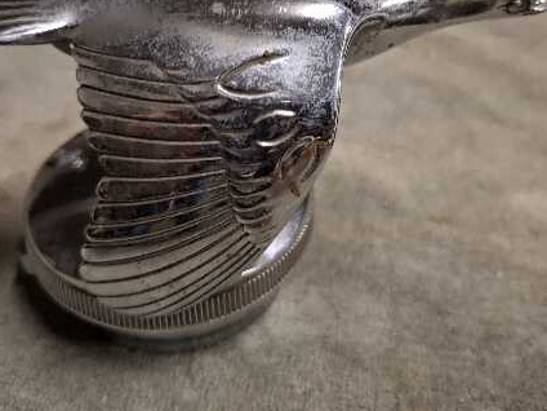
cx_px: 271
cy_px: 135
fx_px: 506
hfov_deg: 56.8
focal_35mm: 32
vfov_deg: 43.5
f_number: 1.8
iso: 500
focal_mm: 5.54
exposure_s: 1/24
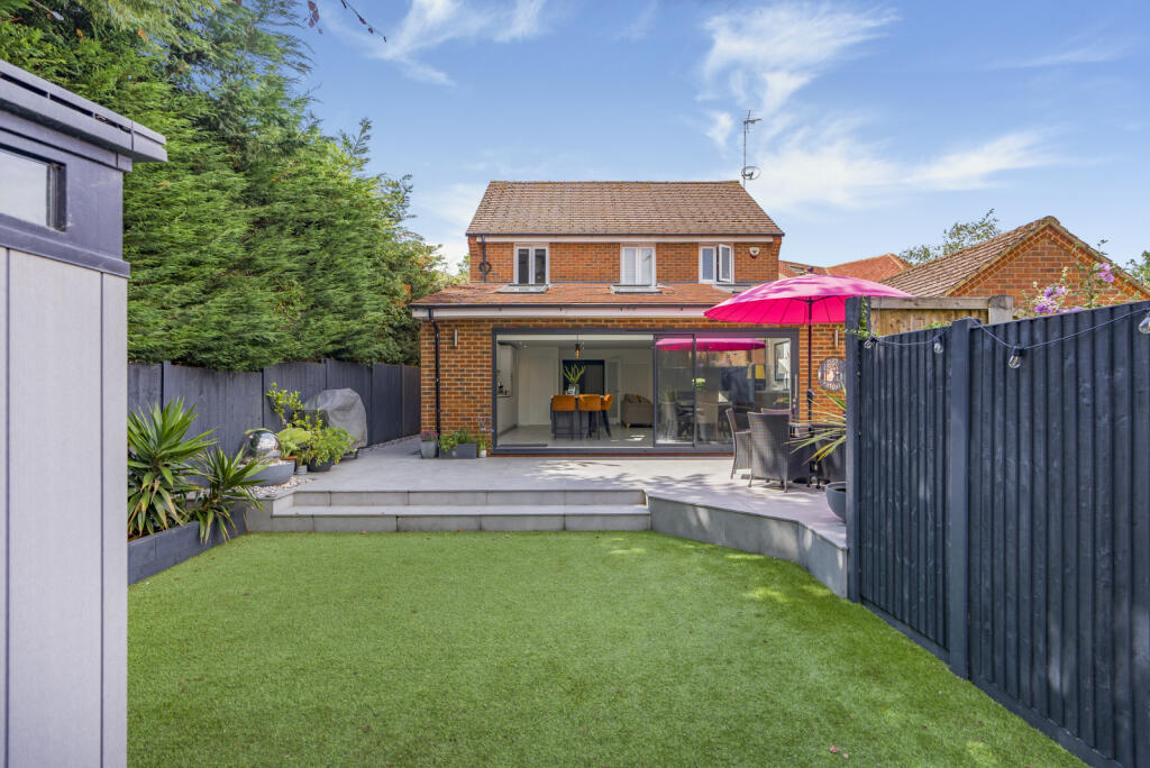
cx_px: 575
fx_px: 543
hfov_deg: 93.2
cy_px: 384
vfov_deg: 70.5
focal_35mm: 17
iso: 80
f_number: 6.3
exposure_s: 1/100
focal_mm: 17
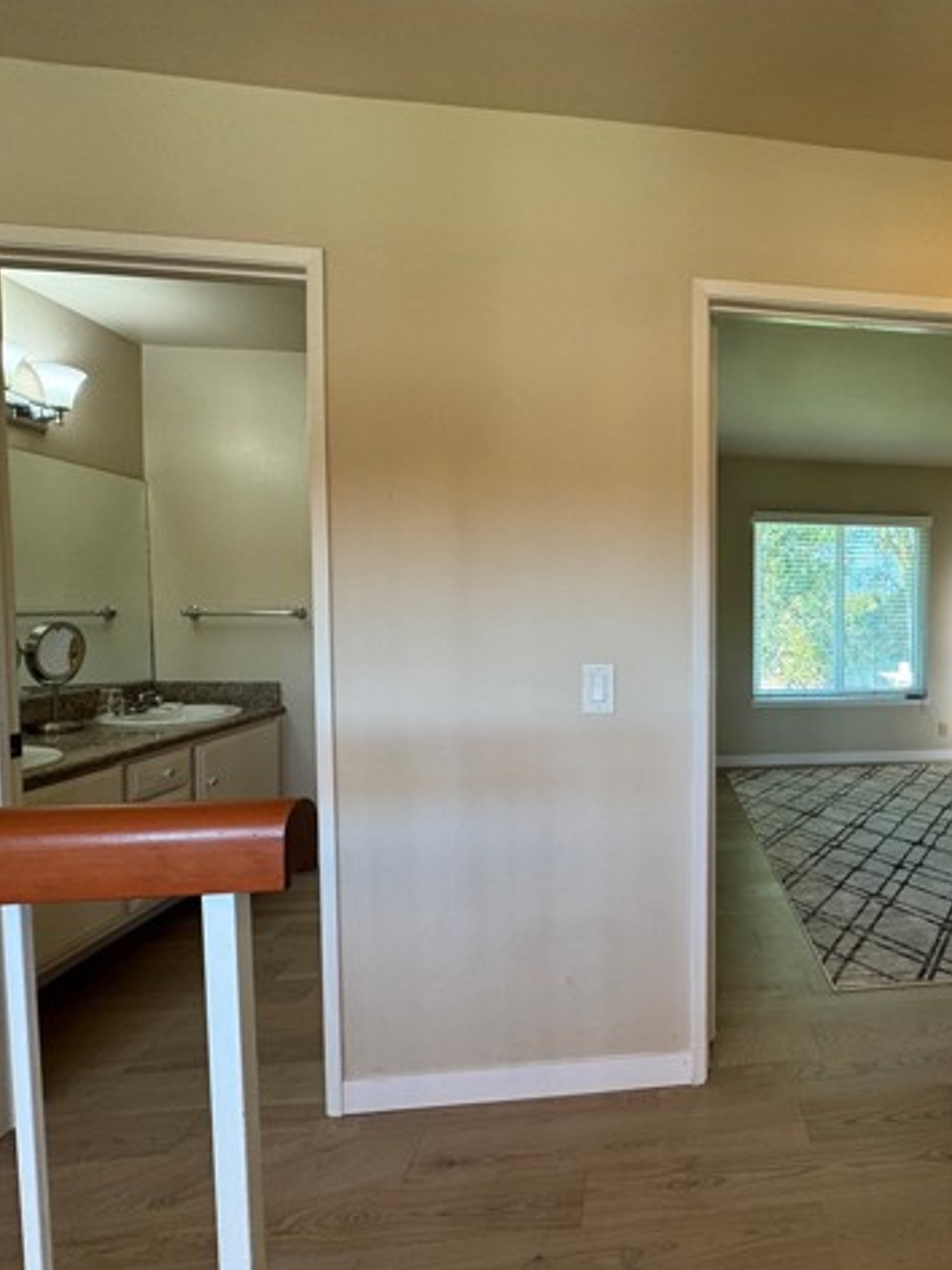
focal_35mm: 19
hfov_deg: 63.4
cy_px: 635
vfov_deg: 84.7
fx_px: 697
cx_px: 748
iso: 100
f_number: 2.2
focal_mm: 2.22
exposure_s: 1/120
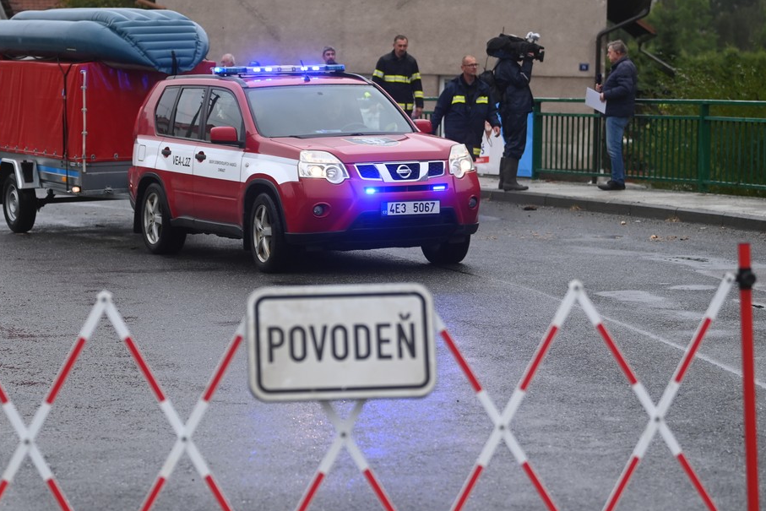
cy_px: 211
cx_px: 364
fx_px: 2298
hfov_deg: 18.9
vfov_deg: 12.7
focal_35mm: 108
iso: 250
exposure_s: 1/320
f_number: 2.8
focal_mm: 70
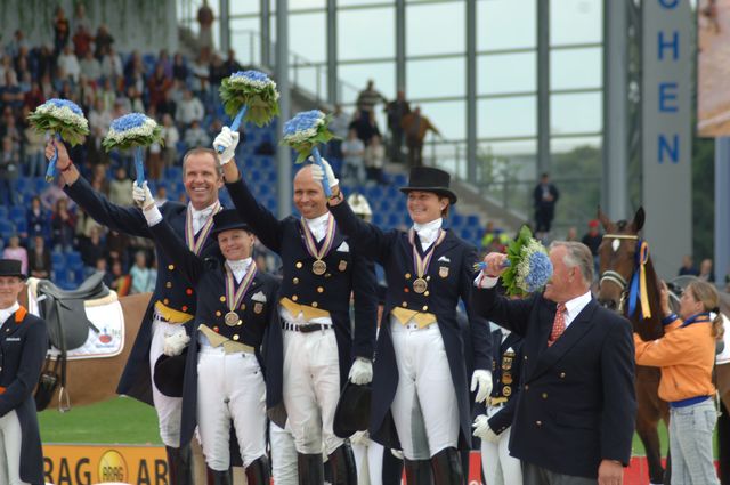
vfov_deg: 5.4
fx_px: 5164
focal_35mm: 255
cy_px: 242
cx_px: 365
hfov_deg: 8.1
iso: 200
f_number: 5.6
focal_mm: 170
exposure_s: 1/250
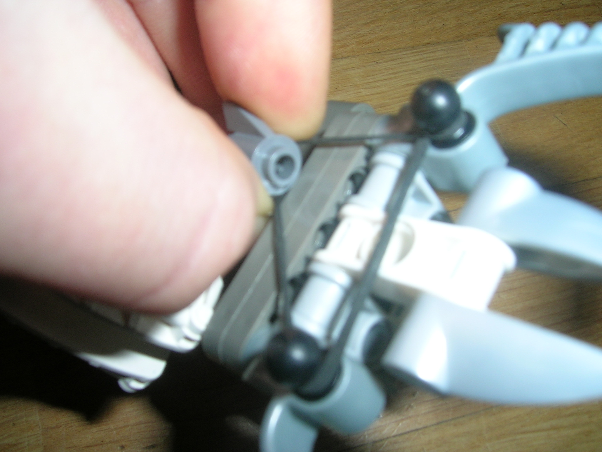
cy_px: 226
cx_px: 301
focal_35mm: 35
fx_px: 609
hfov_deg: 52.6
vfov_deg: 40.7
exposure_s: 1/60.1
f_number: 4.8
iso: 50
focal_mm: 5.4
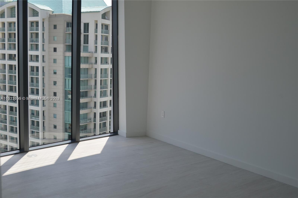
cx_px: 149
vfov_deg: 34.0
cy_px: 99
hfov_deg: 49.7
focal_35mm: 39
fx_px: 322
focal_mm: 26
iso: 200
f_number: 7.1
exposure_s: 1/200
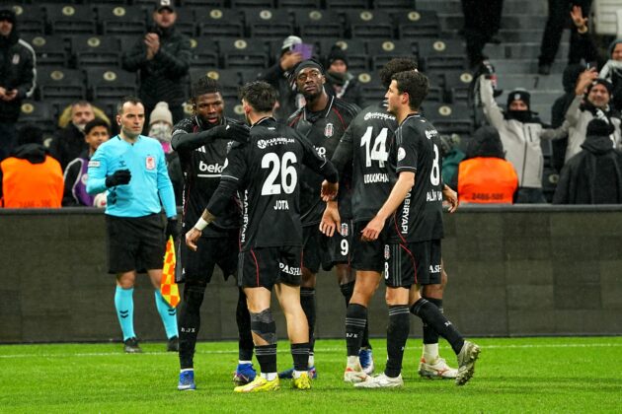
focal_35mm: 300
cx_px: 311
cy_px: 207
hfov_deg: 6.9
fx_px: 5183
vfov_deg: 4.6
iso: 2000
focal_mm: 200
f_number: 3.5
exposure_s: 1/1000
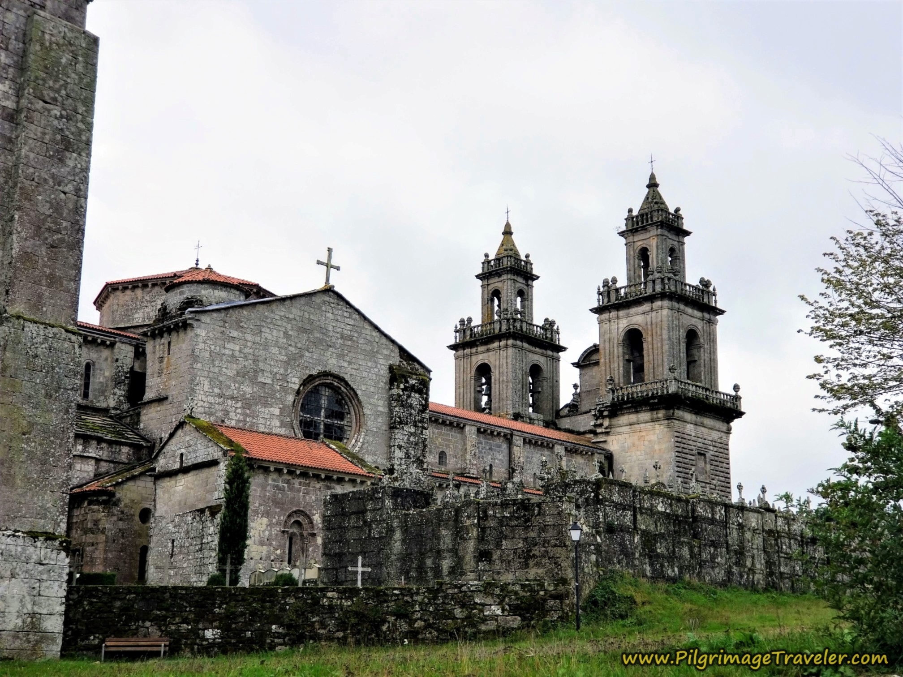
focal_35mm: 52
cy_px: 338
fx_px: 1356
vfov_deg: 28.0
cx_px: 452
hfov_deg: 36.8
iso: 25
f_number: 2.4
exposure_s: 1/227
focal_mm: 6
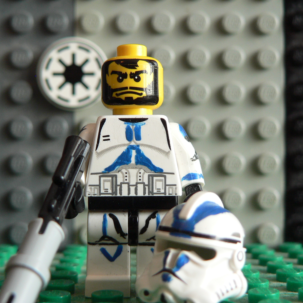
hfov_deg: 26.9
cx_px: 133
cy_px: 152
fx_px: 634
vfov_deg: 26.9
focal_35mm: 64
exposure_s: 1/30
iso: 150
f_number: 3.2
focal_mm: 9.3
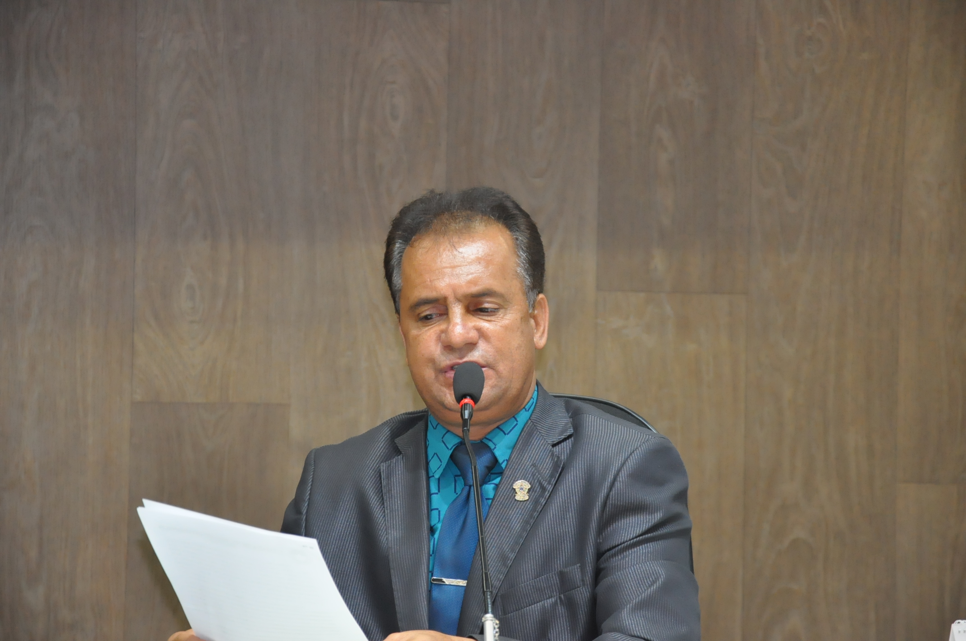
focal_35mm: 138
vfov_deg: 9.9
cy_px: 320
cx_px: 483
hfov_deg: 14.9
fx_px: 3698
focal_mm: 92
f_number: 5.6
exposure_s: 1/80
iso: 2000
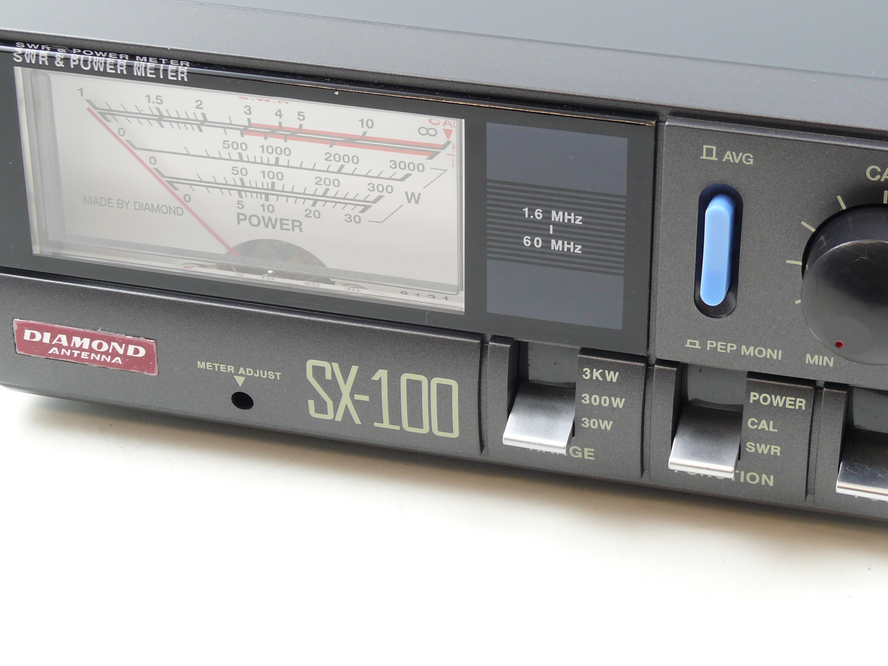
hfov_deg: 21.5
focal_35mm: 91
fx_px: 2335
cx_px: 527
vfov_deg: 16.2
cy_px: 183
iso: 100
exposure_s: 1/6
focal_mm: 12.2
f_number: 6.3
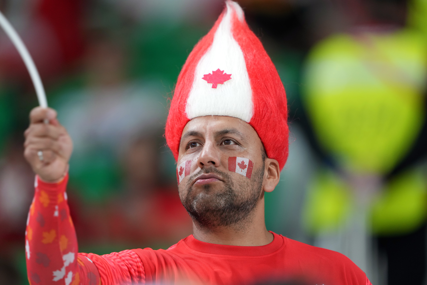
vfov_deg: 3.4
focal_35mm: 400
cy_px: 142
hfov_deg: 5.2
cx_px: 214
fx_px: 4744
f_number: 2.8
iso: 1600
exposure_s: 1/400
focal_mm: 400
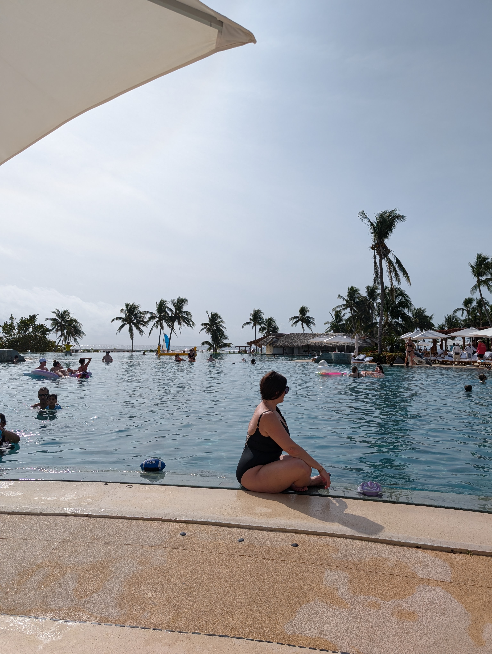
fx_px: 454
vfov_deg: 71.5
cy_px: 327
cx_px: 246
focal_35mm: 24
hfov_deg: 56.9
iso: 27
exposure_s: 1/3311
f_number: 1.68
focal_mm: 6.9
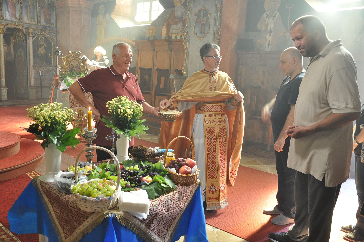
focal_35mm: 32
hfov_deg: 59.5
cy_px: 121
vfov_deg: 41.6
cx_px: 182
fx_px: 318
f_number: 3.8
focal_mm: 21
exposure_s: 1/40
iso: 800
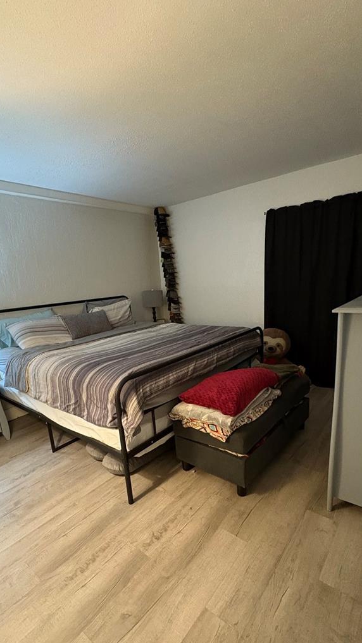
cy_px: 357
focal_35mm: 18
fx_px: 307
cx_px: 178
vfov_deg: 92.3
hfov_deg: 61.0
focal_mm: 2.22
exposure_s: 1/30
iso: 800
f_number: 2.2
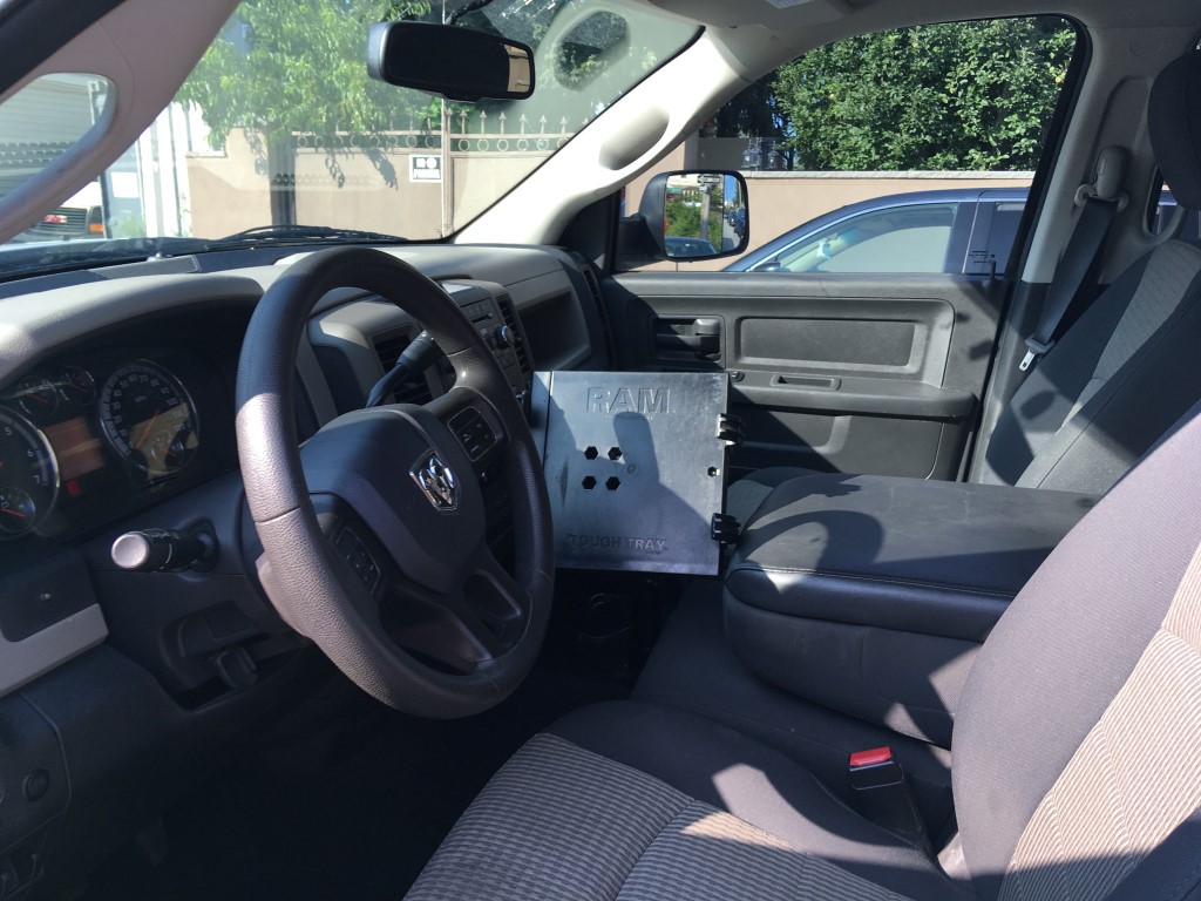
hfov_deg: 61.7
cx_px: 600
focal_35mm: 29
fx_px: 1006
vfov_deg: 48.2
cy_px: 450
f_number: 2.2
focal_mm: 4.15
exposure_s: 1/188
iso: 25
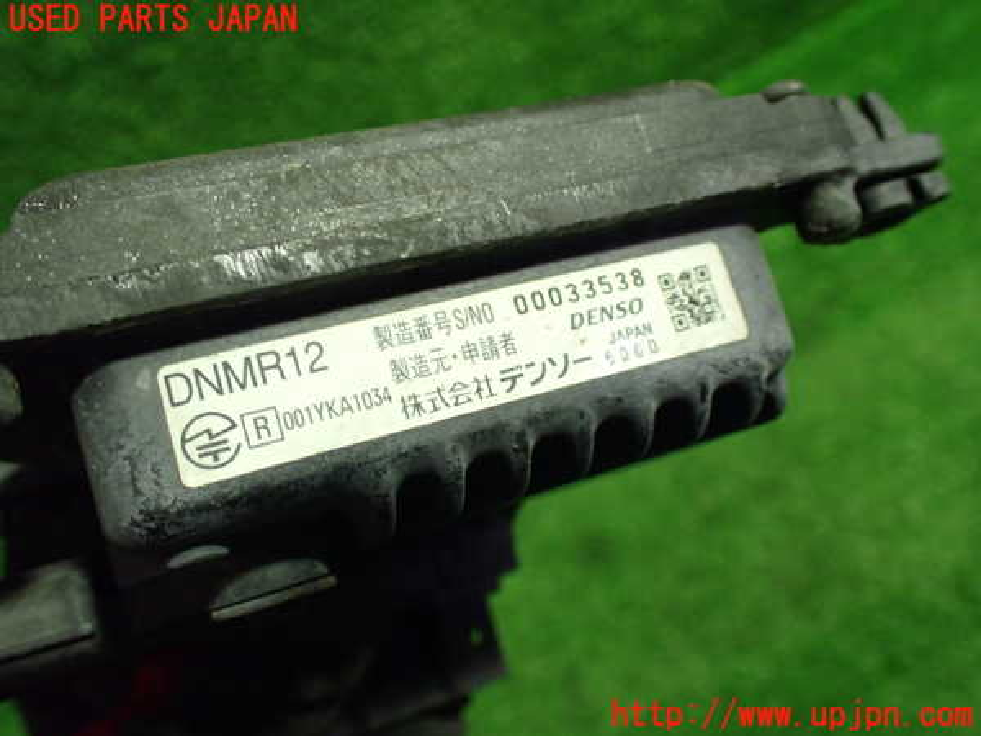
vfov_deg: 46.8
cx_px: 490
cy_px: 368
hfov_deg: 60.0
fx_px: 850
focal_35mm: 30
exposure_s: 1/125
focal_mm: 5.4
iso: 800
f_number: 2.3
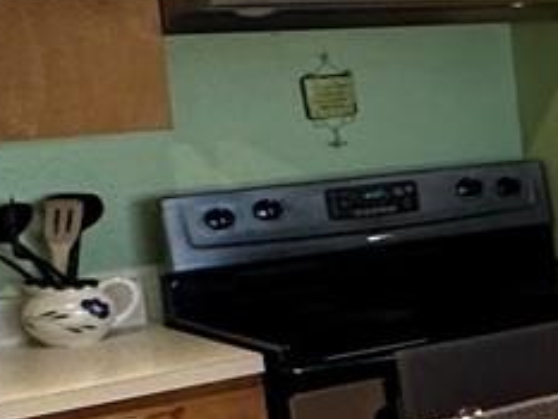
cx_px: 1688
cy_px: 141
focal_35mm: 96
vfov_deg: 15.4
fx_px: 1548
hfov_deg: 11.3
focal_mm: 2.22
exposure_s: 1/60
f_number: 2.2
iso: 200
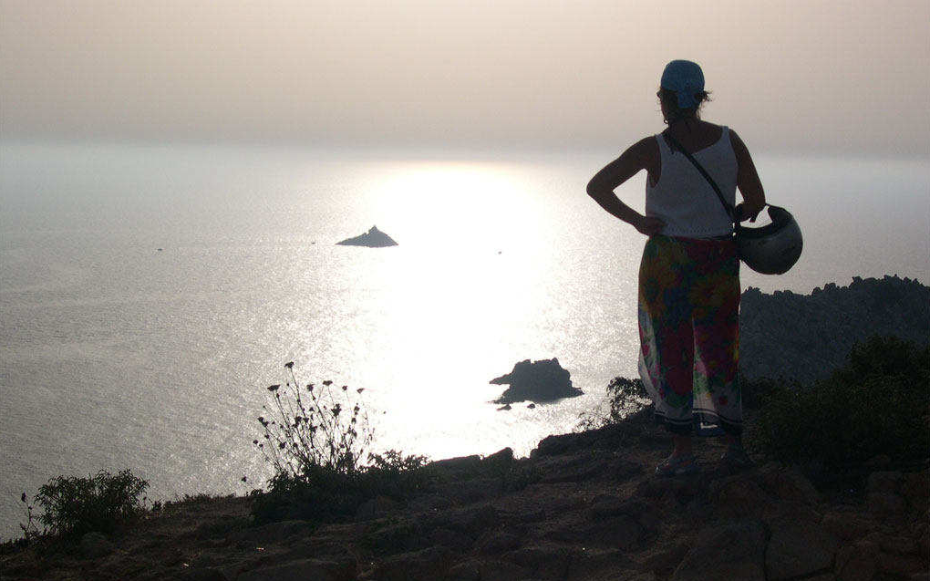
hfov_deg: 31.1
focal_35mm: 66
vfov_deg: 19.7
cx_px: 465
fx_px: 1672
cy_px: 328
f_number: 9.6
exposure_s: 1/1000
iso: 141
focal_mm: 13.2
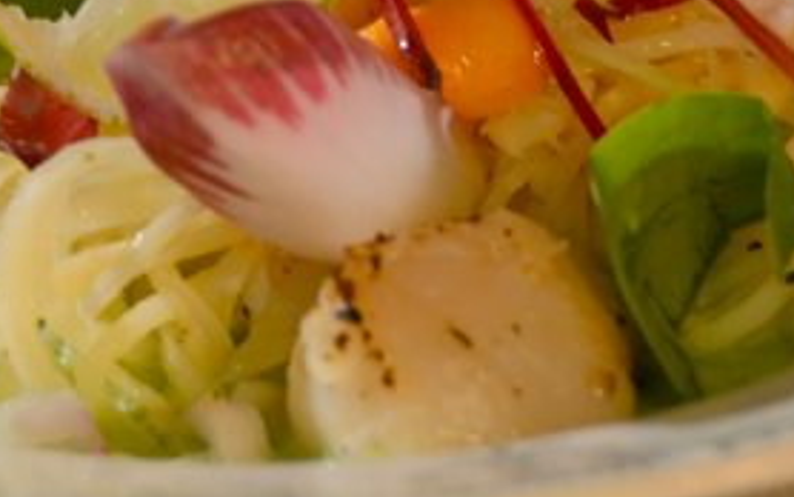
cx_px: 468
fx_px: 5331
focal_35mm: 246
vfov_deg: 5.3
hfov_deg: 8.5
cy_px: 13
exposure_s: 1/3
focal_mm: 65
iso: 320
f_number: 5
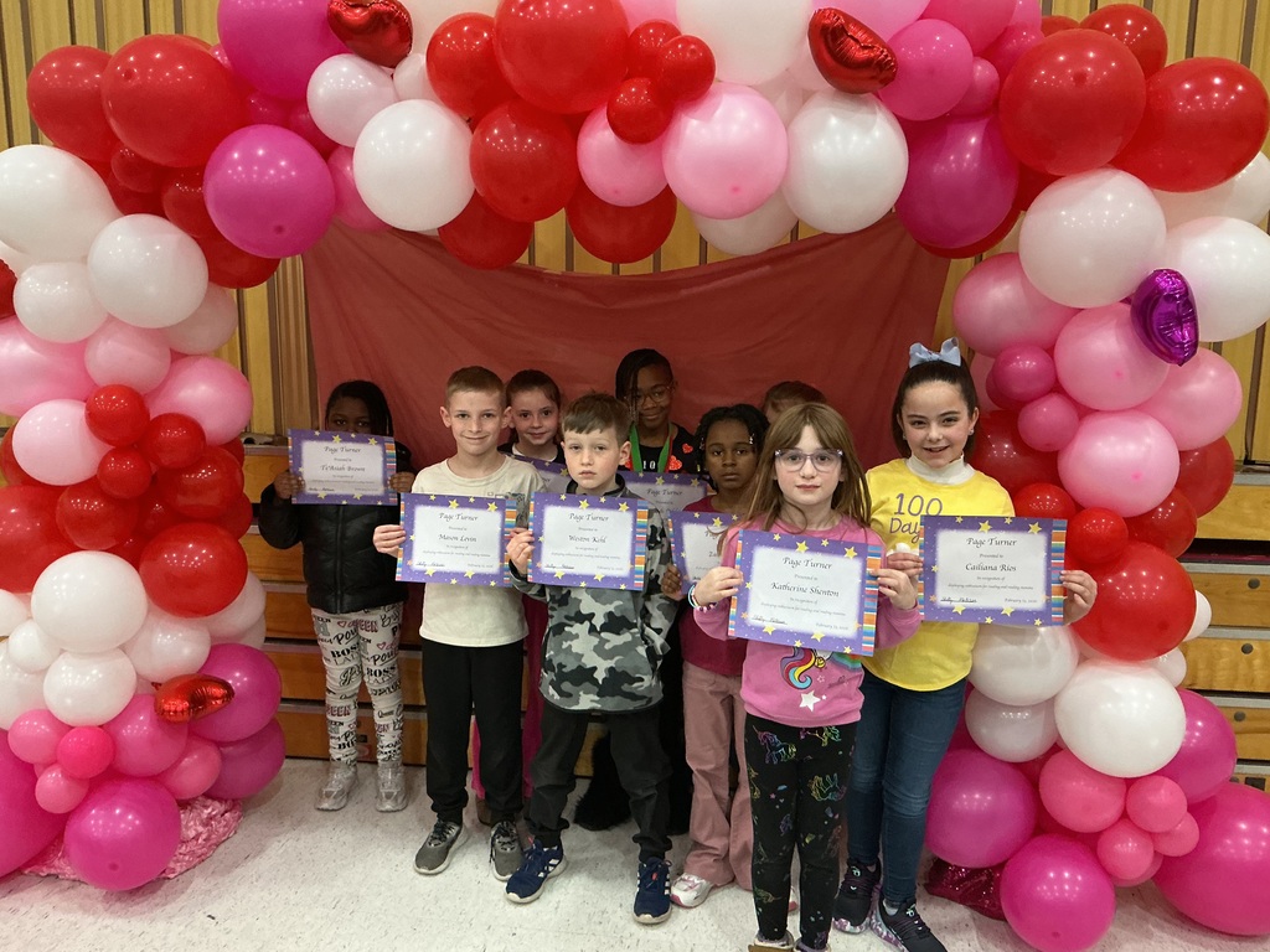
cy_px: 476
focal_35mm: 29
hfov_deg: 61.7
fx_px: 1064
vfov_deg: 48.2
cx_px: 635
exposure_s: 1/40
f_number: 1.8
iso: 200
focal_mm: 3
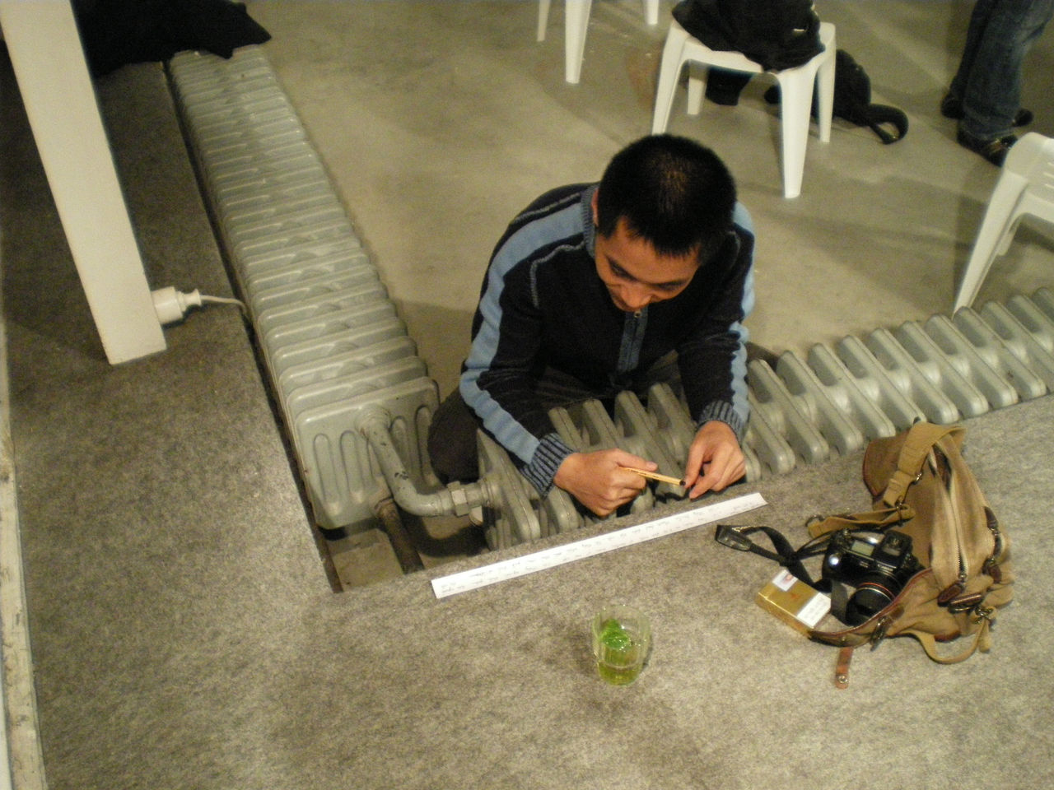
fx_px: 1096
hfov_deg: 51.4
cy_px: 395
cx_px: 527
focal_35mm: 36
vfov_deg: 39.7
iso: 800
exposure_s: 1/13
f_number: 3.1
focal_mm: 6.3
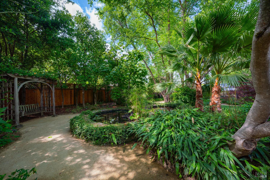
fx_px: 90
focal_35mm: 12
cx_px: 135
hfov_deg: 112.6
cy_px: 90
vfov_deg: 90.0
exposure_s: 1/50
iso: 125
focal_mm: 12
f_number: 9
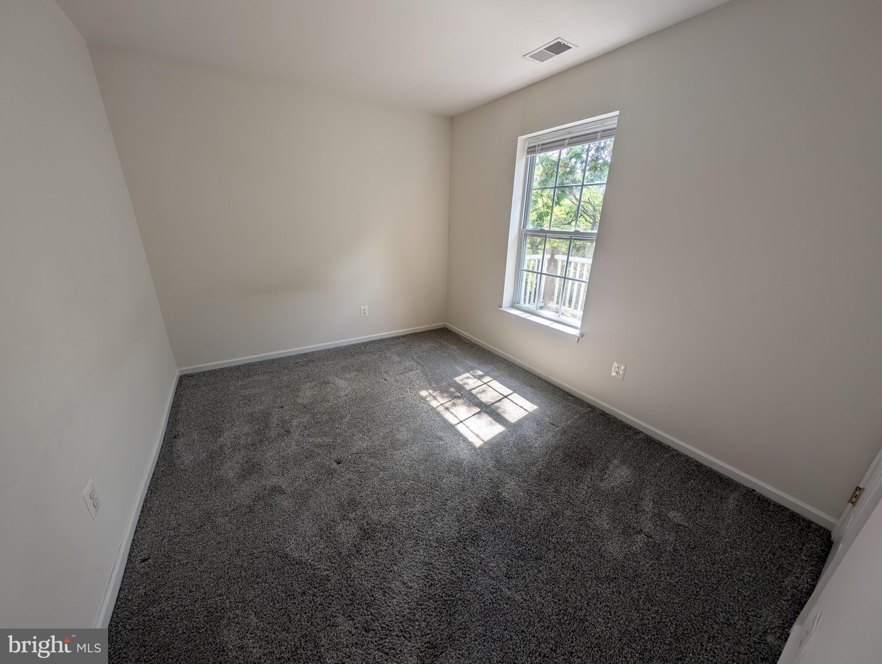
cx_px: 441
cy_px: 332
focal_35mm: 12
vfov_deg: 94.6
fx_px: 306
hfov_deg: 110.5
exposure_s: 1/192
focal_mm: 2.23
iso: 42
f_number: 1.95
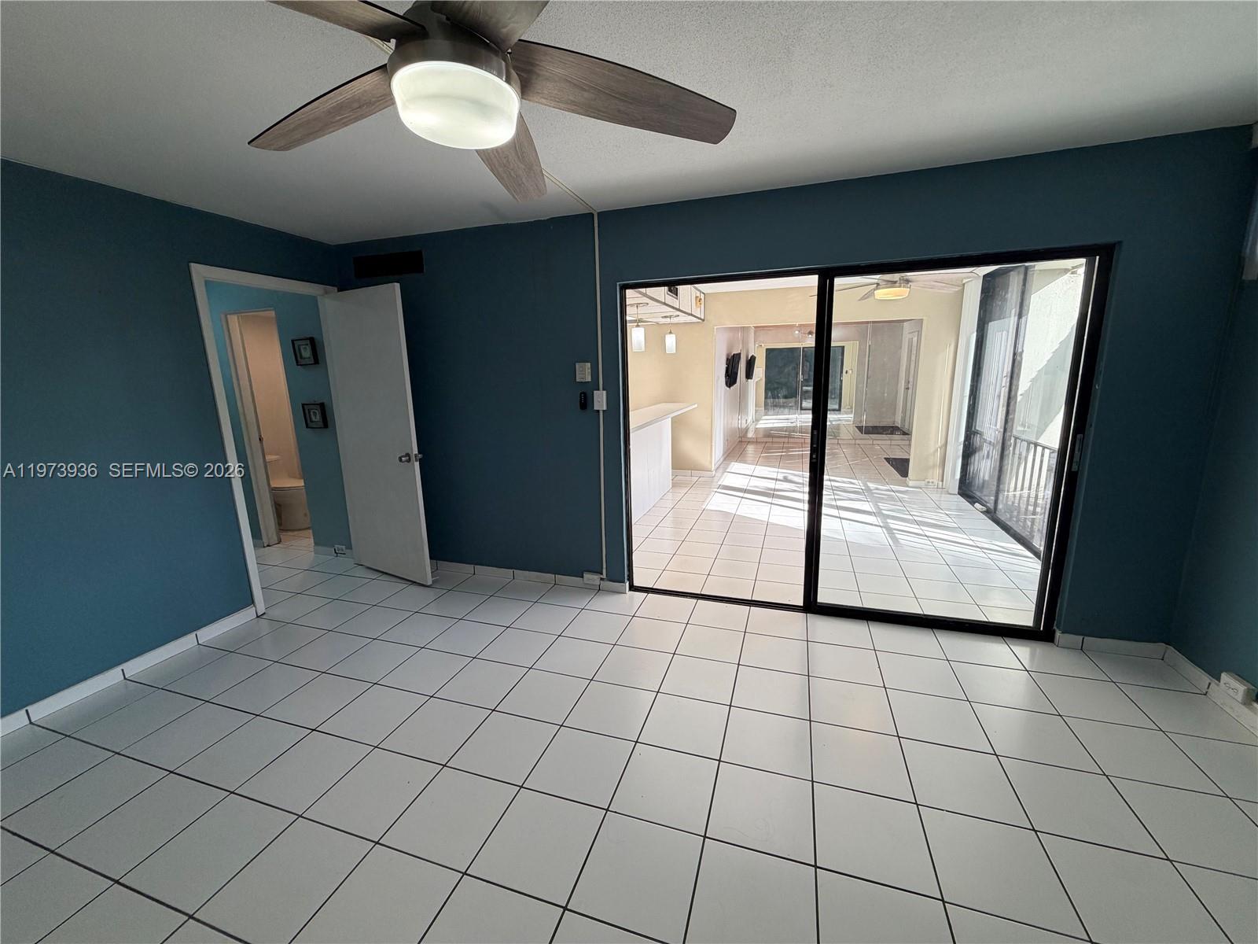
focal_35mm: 14
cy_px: 472
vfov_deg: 85.7
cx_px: 629
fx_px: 509
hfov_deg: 102.1
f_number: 2.2
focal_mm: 2.22
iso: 100
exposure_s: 1/120
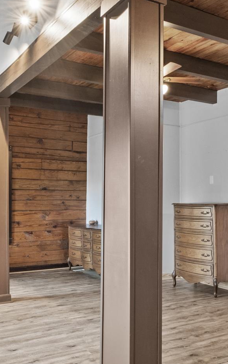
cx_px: 174
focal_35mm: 41
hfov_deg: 30.7
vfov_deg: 48.1
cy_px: 201
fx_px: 407
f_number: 8
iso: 800
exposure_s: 1.3
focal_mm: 10
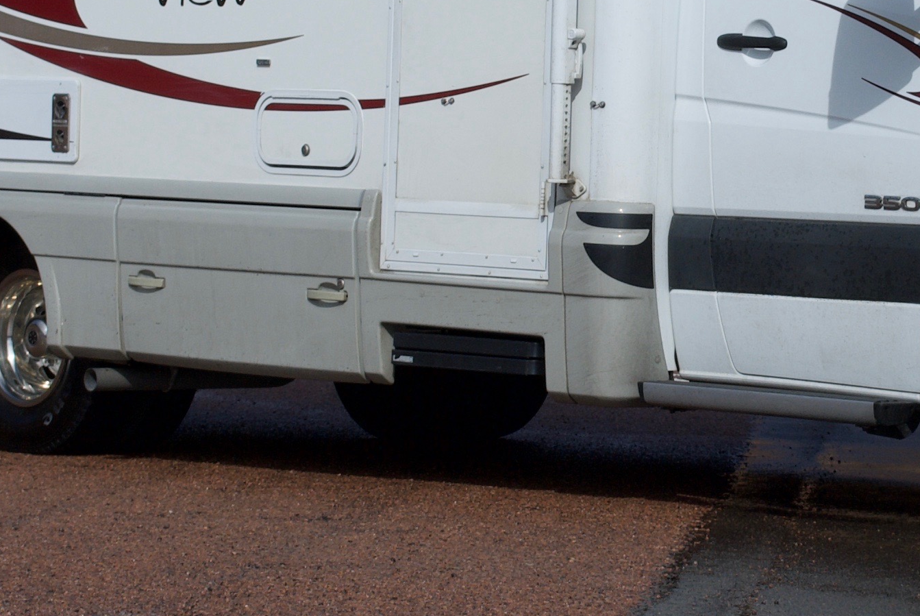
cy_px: 100
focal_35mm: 173
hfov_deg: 11.8
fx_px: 4426
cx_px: 717
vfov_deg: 7.9
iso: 100
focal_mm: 40
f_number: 9
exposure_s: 1/320
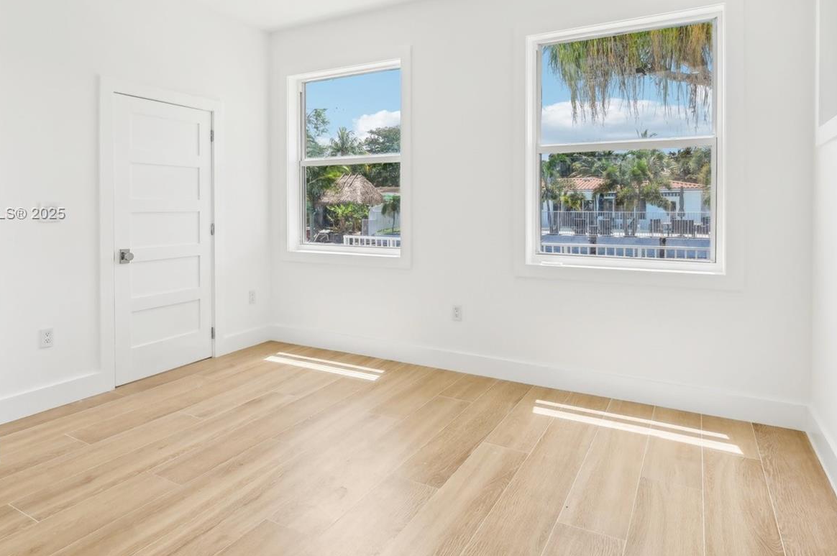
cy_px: 215
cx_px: 410
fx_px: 511
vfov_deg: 56.5
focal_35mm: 22
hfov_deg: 78.6
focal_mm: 16
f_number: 8
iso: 100
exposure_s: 1/80
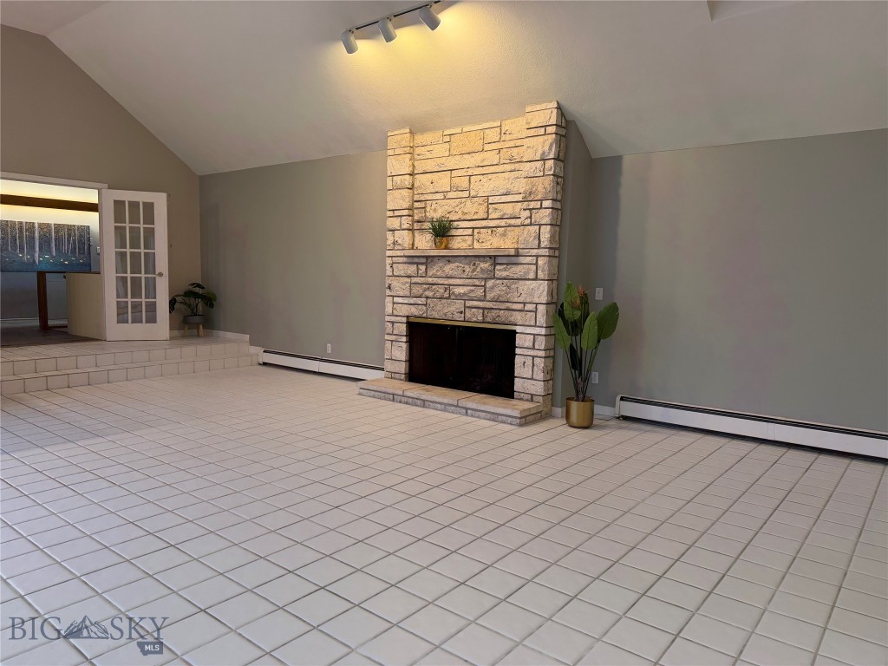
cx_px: 444
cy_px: 333
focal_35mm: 24
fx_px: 616
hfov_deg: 71.6
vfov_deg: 56.8
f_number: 1.78
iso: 125
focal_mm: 6.76
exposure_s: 1/60
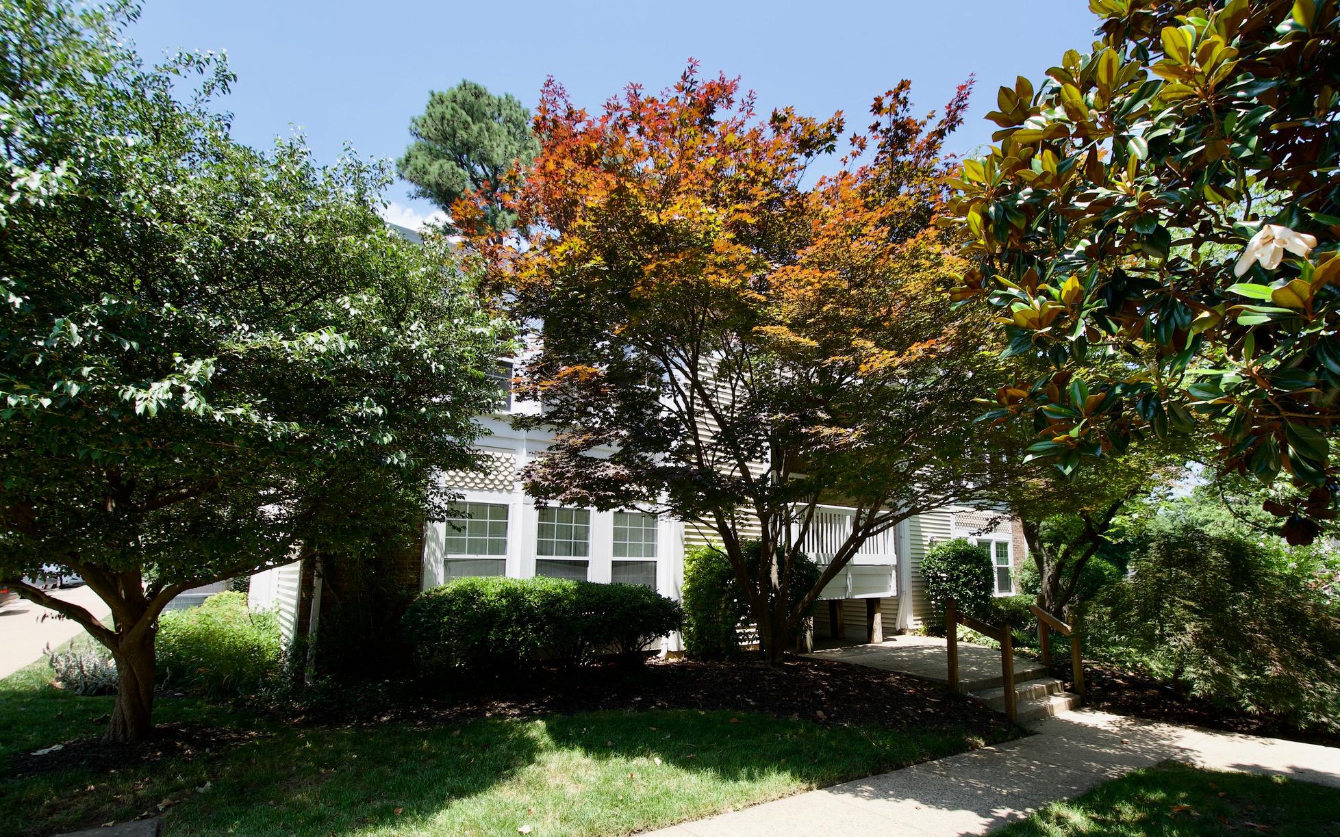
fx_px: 584
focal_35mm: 16
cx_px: 697
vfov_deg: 71.0
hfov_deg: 97.8
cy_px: 466
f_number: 7.1
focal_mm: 10
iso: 320
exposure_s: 1/500
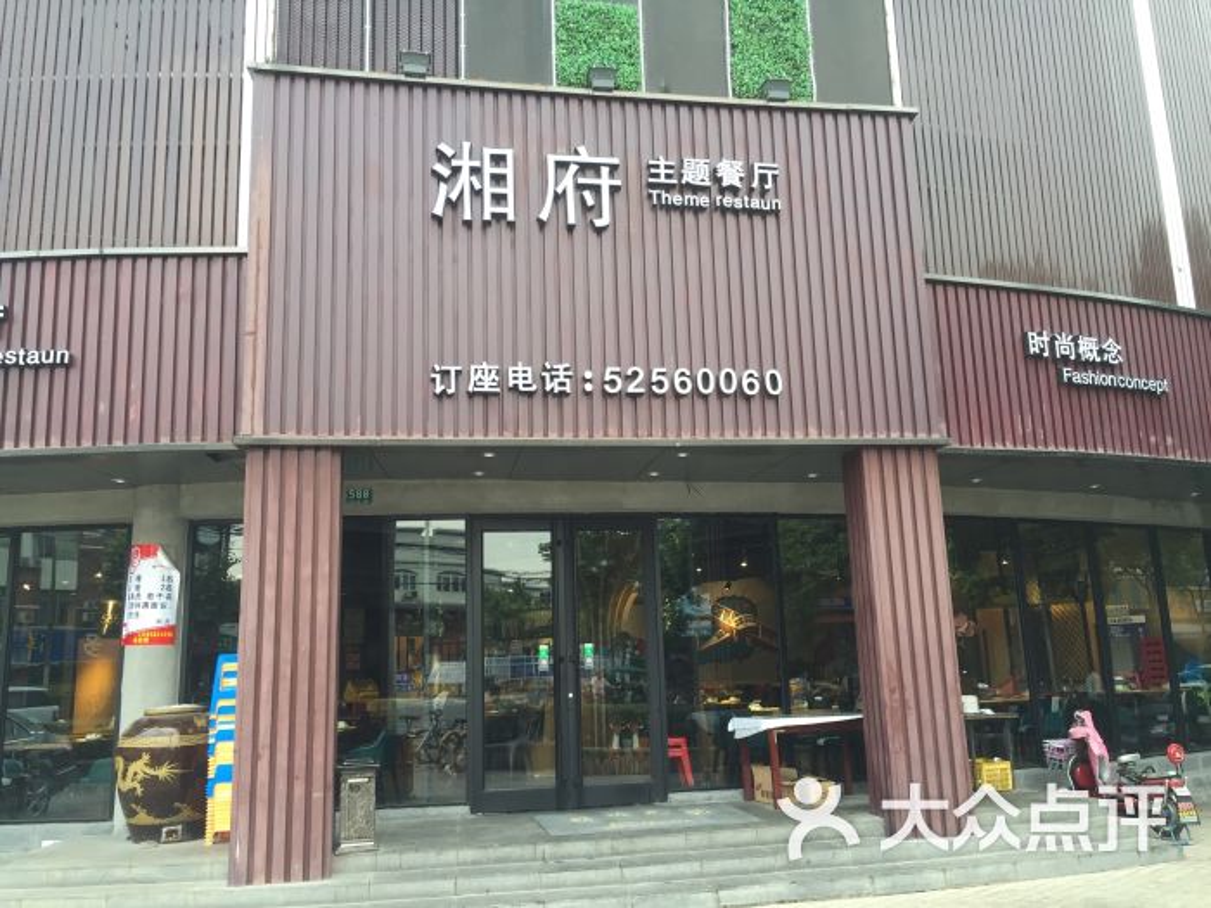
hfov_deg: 61.7
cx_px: 606
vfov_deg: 48.2
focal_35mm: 29
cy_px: 454
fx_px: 1015
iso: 40
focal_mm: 4.15
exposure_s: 1/120
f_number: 2.2
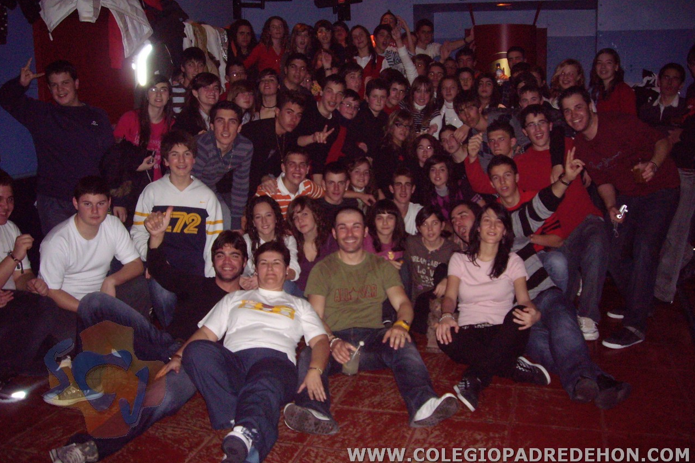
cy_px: 212
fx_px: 772
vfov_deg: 33.4
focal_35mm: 40
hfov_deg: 48.5
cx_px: 349
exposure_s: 1/40
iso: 400
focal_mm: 6.2
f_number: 2.7
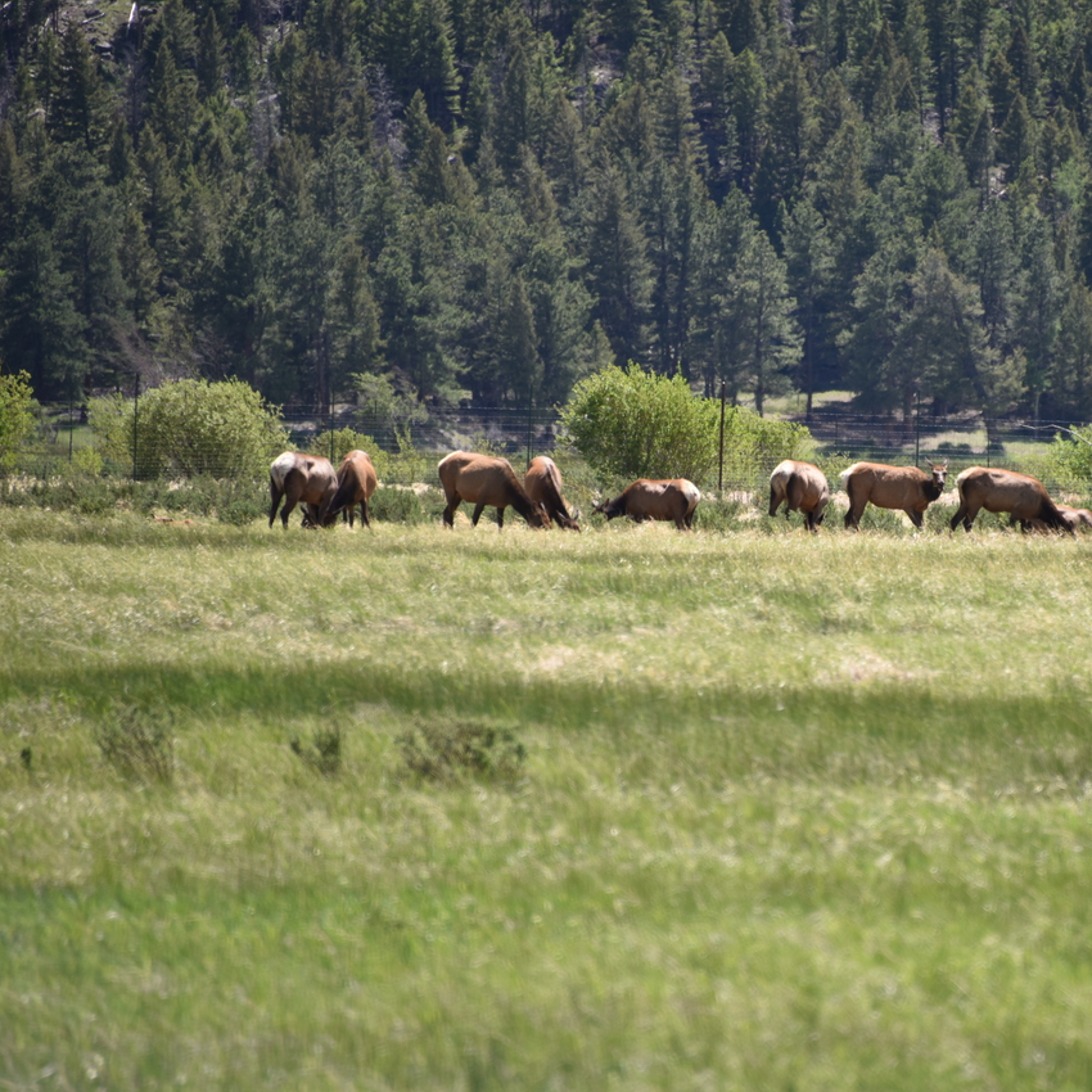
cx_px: 789
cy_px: 546
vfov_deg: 4.6
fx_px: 13705
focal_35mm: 384
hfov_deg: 4.6
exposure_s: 1/640
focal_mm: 300
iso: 280
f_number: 5.6
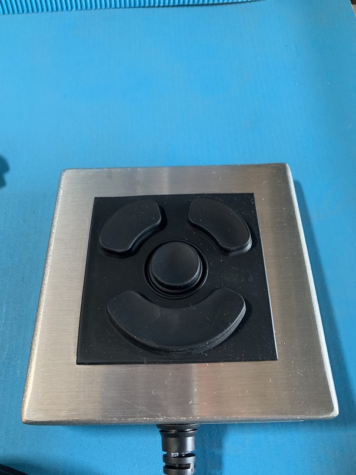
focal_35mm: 26
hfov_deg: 53.1
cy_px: 238
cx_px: 178
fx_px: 357
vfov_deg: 67.3
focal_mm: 4.25
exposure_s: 1/57
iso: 400
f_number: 1.8
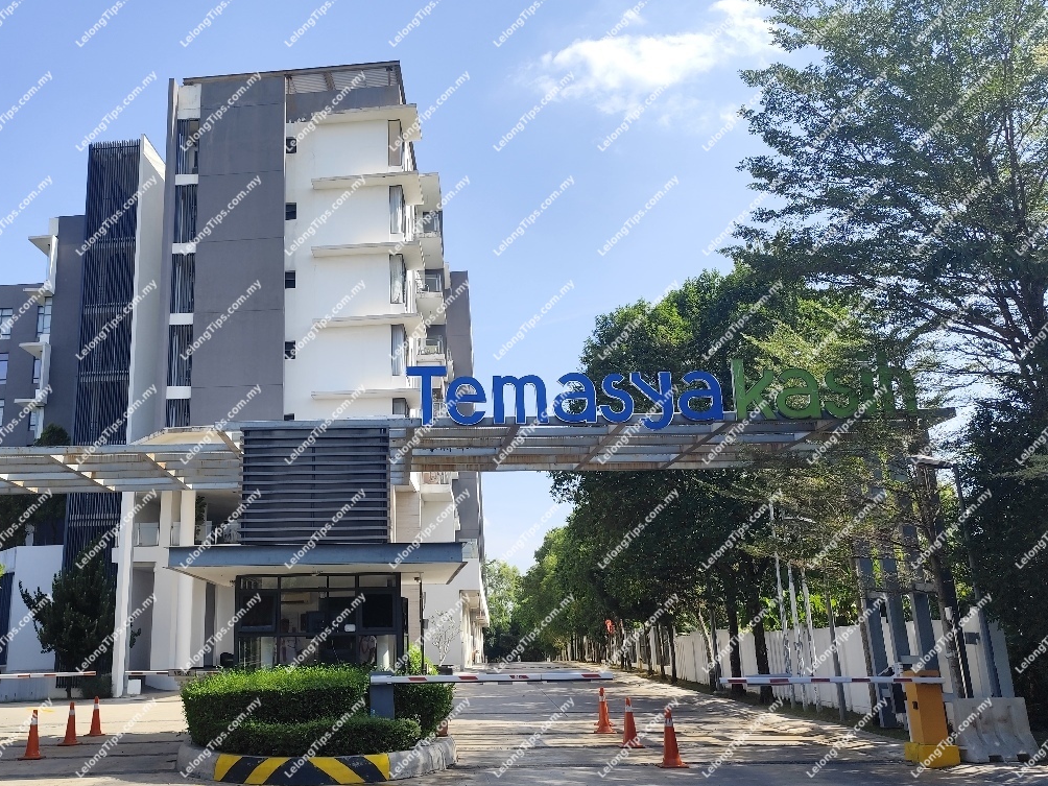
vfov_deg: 48.1
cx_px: 411
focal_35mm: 29
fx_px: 878
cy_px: 346
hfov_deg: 61.1
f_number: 1.65
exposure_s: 1/630
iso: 50
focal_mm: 6.14
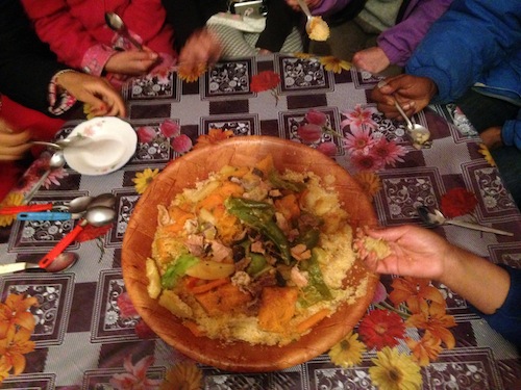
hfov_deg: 55.4
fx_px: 497
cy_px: 195
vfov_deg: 42.9
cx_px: 260
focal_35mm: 33
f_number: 2.4
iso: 800
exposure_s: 1/15
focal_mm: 4.12
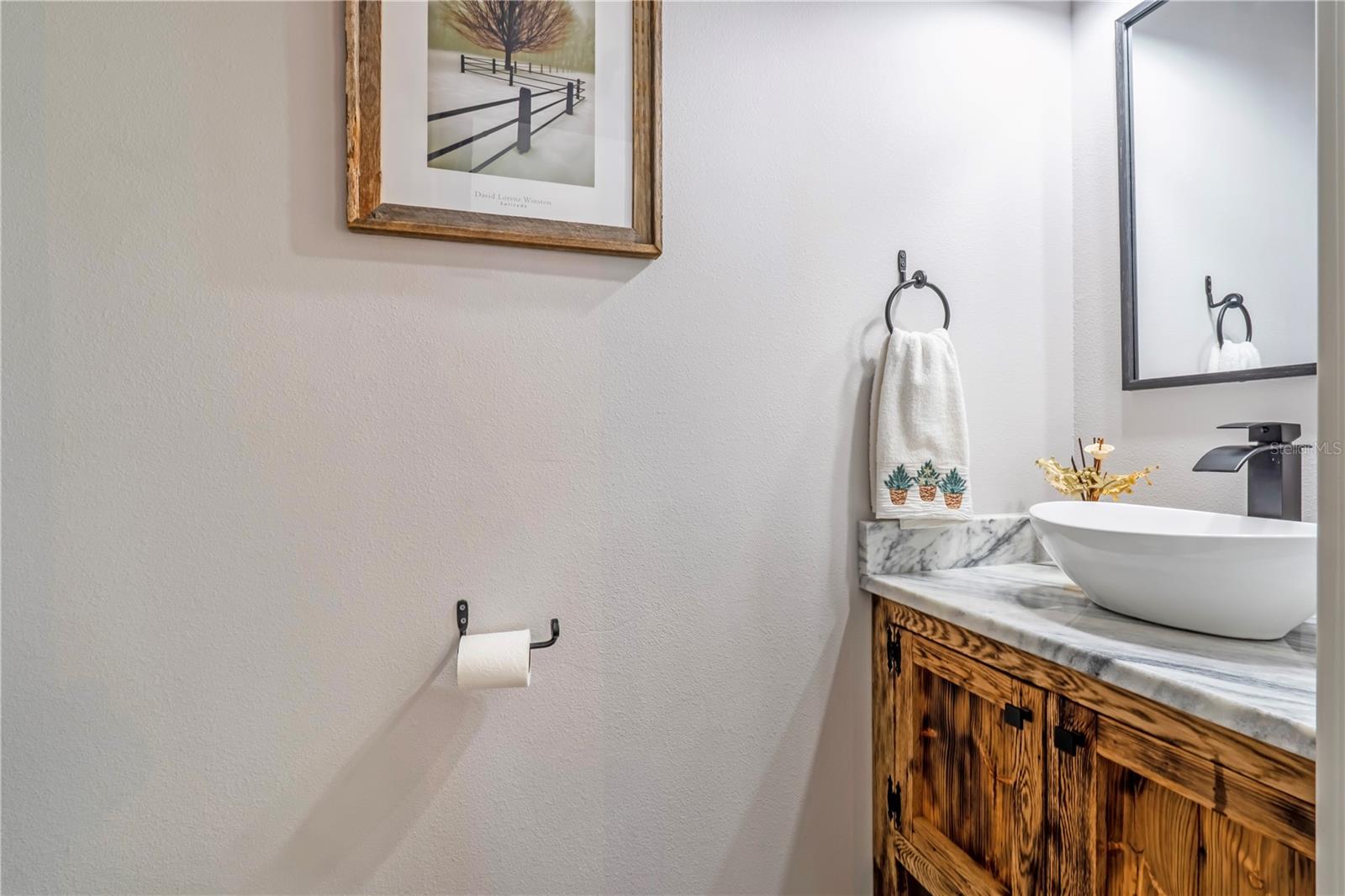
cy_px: 448
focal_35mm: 16
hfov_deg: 95.0
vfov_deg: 72.0
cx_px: 672
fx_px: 616
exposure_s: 1/60
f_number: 9
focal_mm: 11
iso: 250
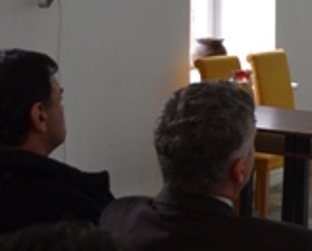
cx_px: 412
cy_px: 16
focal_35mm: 111
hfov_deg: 16.3
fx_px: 1026
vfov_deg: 13.8
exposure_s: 1/60
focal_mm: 20
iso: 800
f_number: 3.8
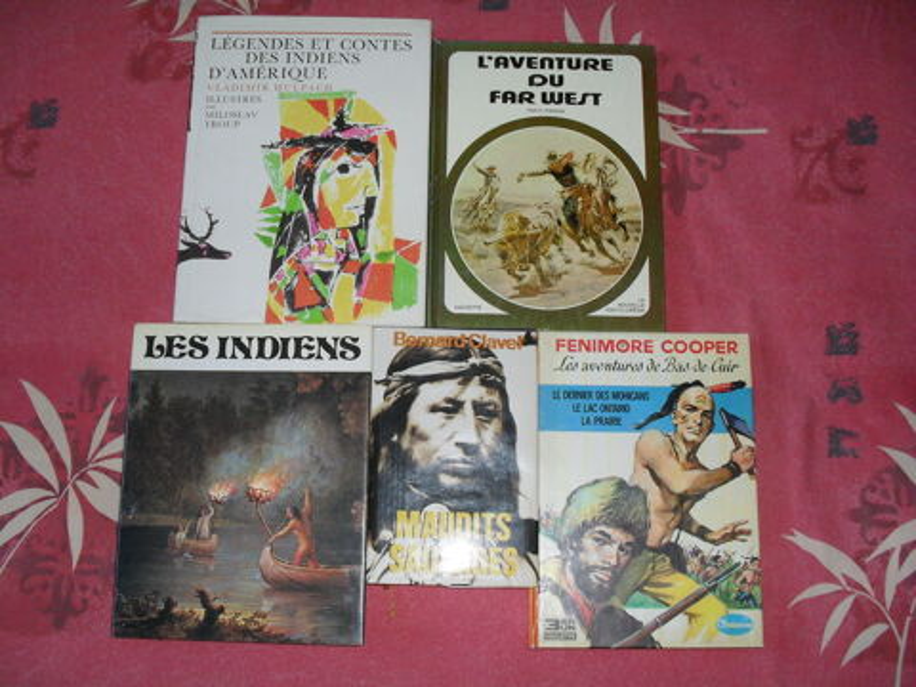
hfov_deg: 52.6
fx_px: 926
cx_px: 458
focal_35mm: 35
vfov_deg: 40.7
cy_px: 344
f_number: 3.2
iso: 200
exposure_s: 1/45
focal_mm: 6.3
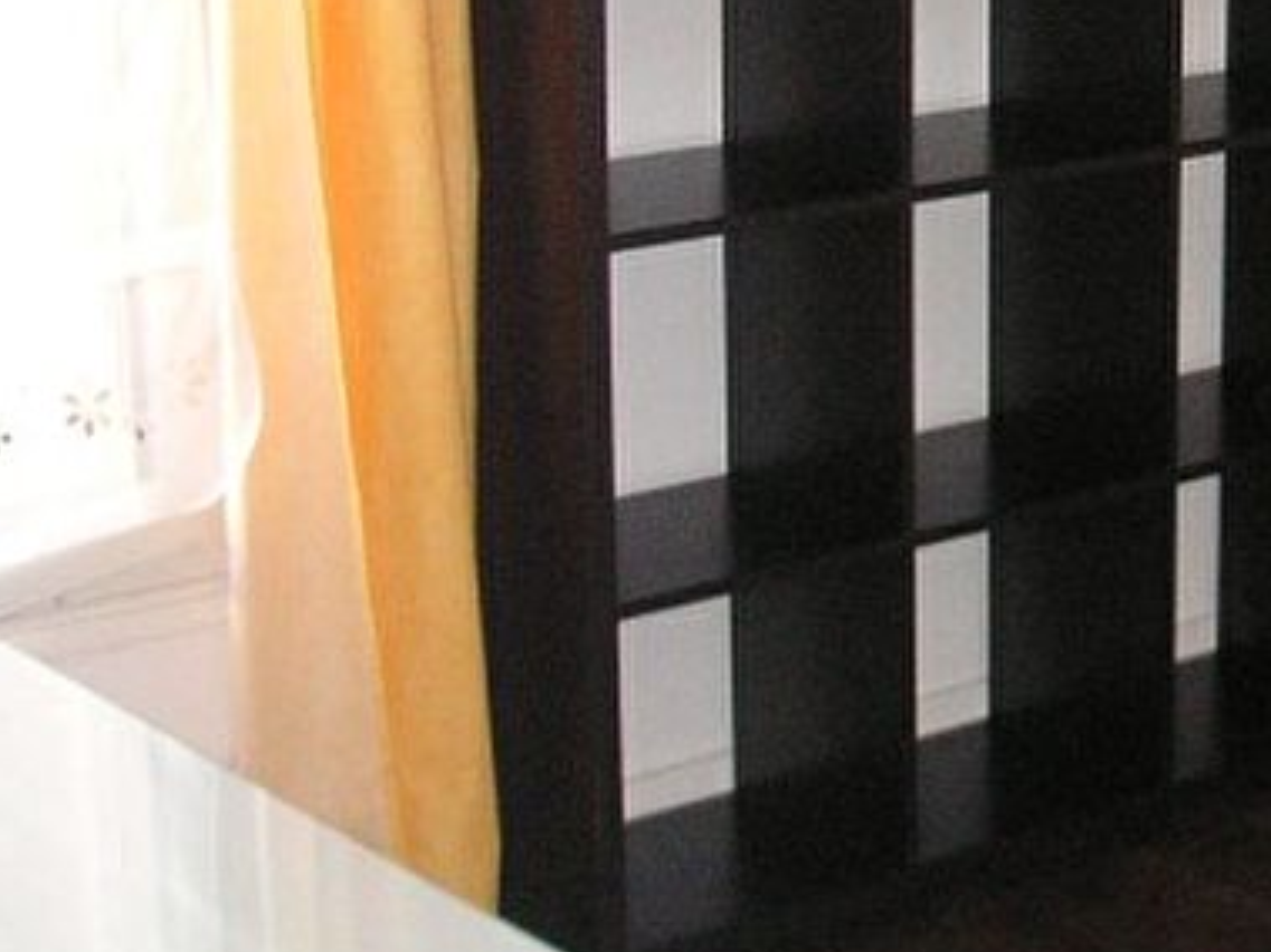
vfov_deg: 14.7
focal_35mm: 100
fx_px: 3671
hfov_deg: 18.8
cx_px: 1435
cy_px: 198
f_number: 2.8
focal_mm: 6.1
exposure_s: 1/45
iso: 160
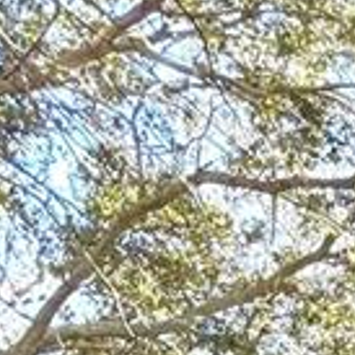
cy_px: 1049
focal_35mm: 101
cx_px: 995
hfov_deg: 11.7
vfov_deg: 11.2
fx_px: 1172
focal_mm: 1.57
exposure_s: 1/99
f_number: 1.8
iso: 50
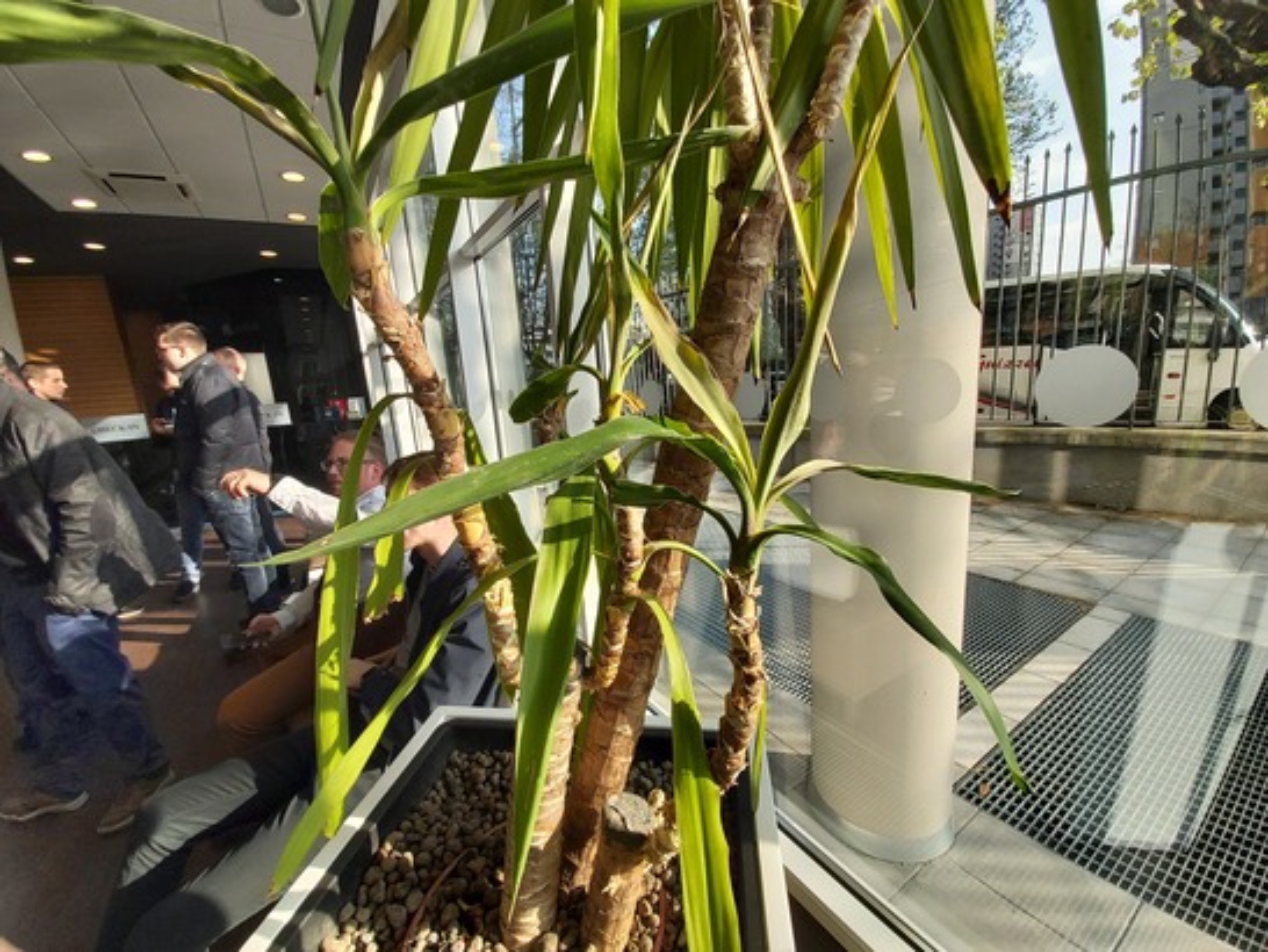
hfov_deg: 110.5
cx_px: 634
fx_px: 440
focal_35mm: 12
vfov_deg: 94.5
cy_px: 476
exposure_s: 1/330
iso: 40
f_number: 2.2
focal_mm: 1.42
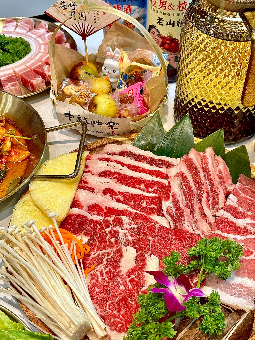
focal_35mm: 52
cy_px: 170
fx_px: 511
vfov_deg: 36.8
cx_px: 128
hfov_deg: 28.0
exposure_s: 1/60
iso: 125
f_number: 1.6
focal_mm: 5.96
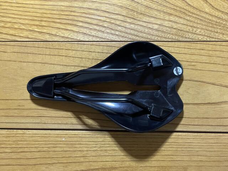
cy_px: 86
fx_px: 343
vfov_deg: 28.0
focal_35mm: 52
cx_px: 114
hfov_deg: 36.8
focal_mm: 6
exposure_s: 1/40
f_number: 2
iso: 640
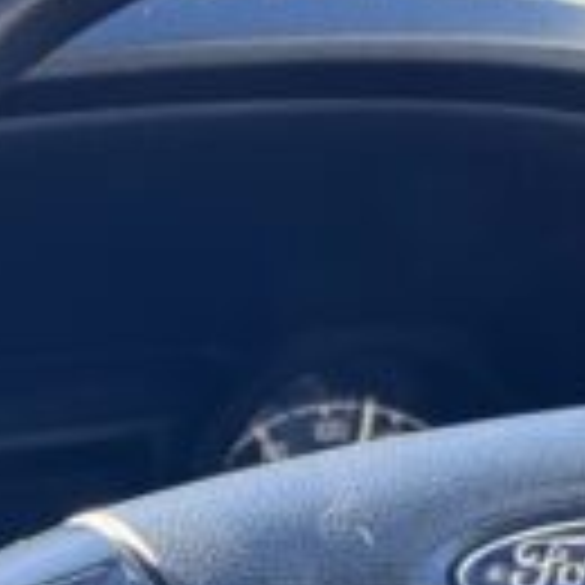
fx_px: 4971
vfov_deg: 6.7
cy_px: 776
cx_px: -405
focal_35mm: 260
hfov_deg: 6.6
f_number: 1.78
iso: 50
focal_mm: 6.76
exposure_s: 1/127
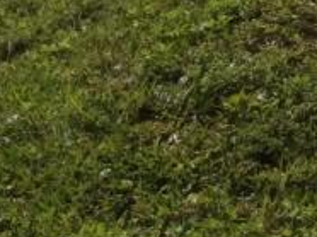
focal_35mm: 193
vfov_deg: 7.1
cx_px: 590
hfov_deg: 9.7
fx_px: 1765
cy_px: -397
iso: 64
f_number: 2.4
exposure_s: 1/3067
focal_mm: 4.28
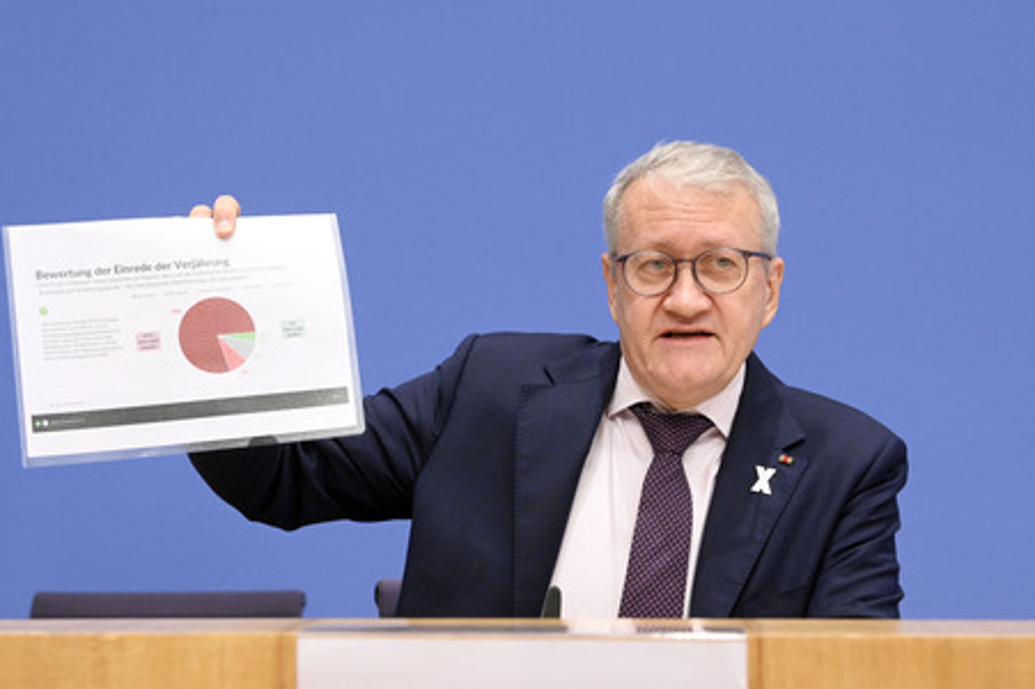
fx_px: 2298
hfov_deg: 25.4
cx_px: 518
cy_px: 344
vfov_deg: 17.0
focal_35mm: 80
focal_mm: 80
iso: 5000
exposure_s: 1/400
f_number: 6.3
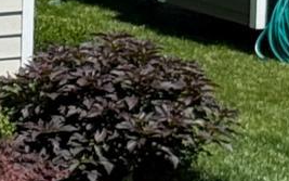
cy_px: -47
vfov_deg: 3.4
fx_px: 3072
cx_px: -720
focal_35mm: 390
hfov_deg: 5.0
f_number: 1.78
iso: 64
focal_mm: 6.76
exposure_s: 1/4878
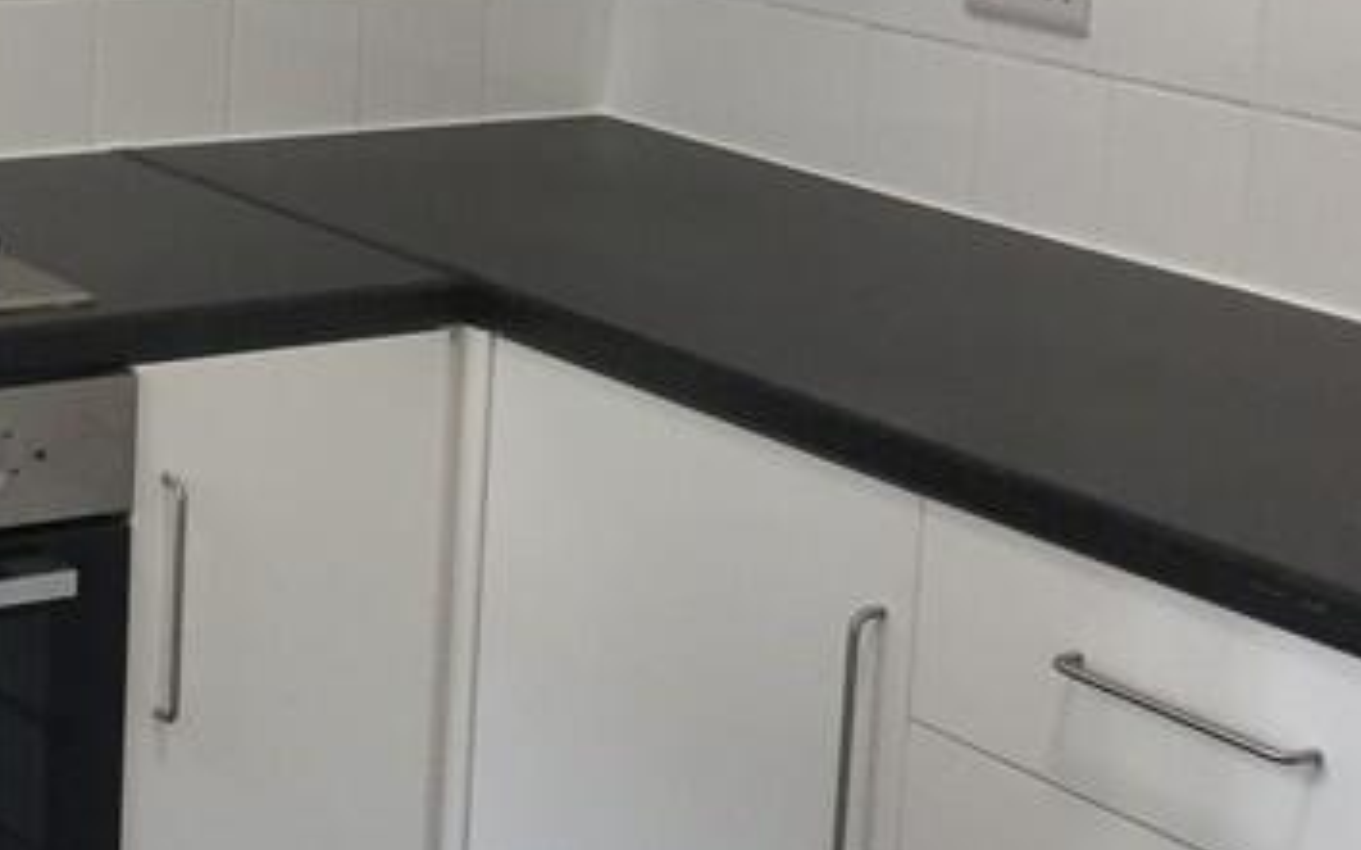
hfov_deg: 22.7
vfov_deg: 14.5
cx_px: 142
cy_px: 69
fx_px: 3300
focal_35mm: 89
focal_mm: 4.15
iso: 64
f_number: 2.2
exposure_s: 1/33
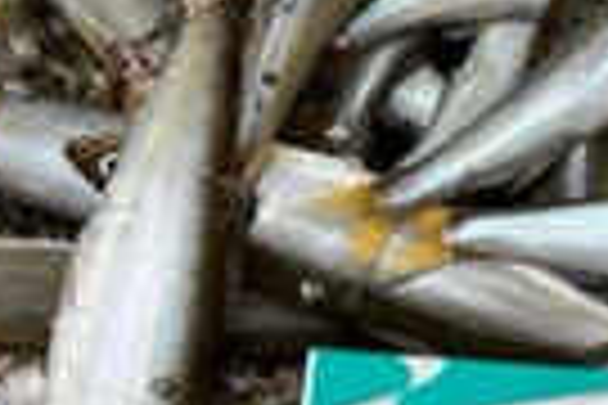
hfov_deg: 15.8
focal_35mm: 128
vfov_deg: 10.4
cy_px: 558
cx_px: 549
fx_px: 2162
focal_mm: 5.7
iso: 50
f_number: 1.5
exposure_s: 1/2632
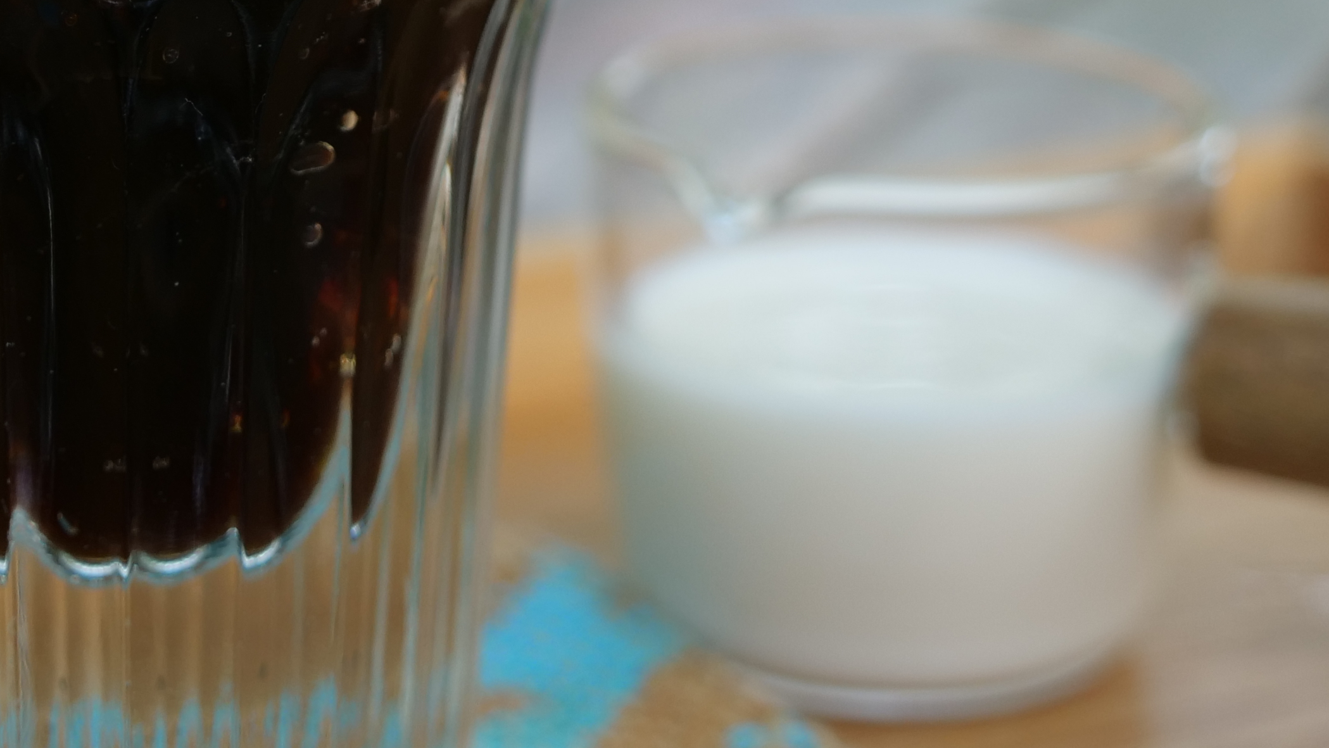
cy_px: -373
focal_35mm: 113
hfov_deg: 18.9
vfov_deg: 10.4
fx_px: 3982
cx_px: 862
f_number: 2.8
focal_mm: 21
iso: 200
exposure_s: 1/125
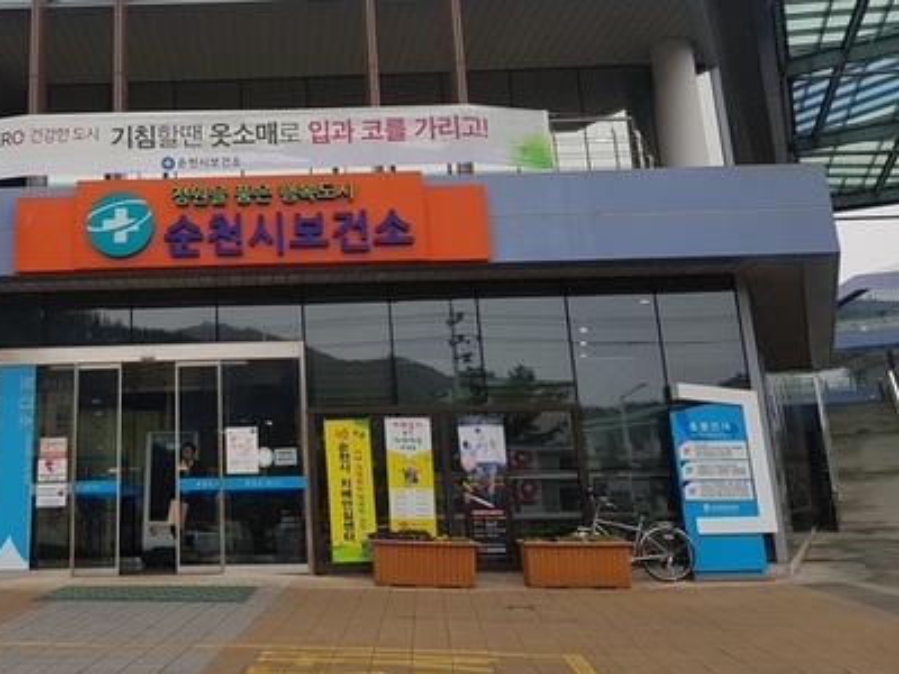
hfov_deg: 46.2
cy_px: 200
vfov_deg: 36.3
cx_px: 227
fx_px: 1013
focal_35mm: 39
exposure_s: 1/856
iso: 40
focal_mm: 4.2
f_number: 1.7
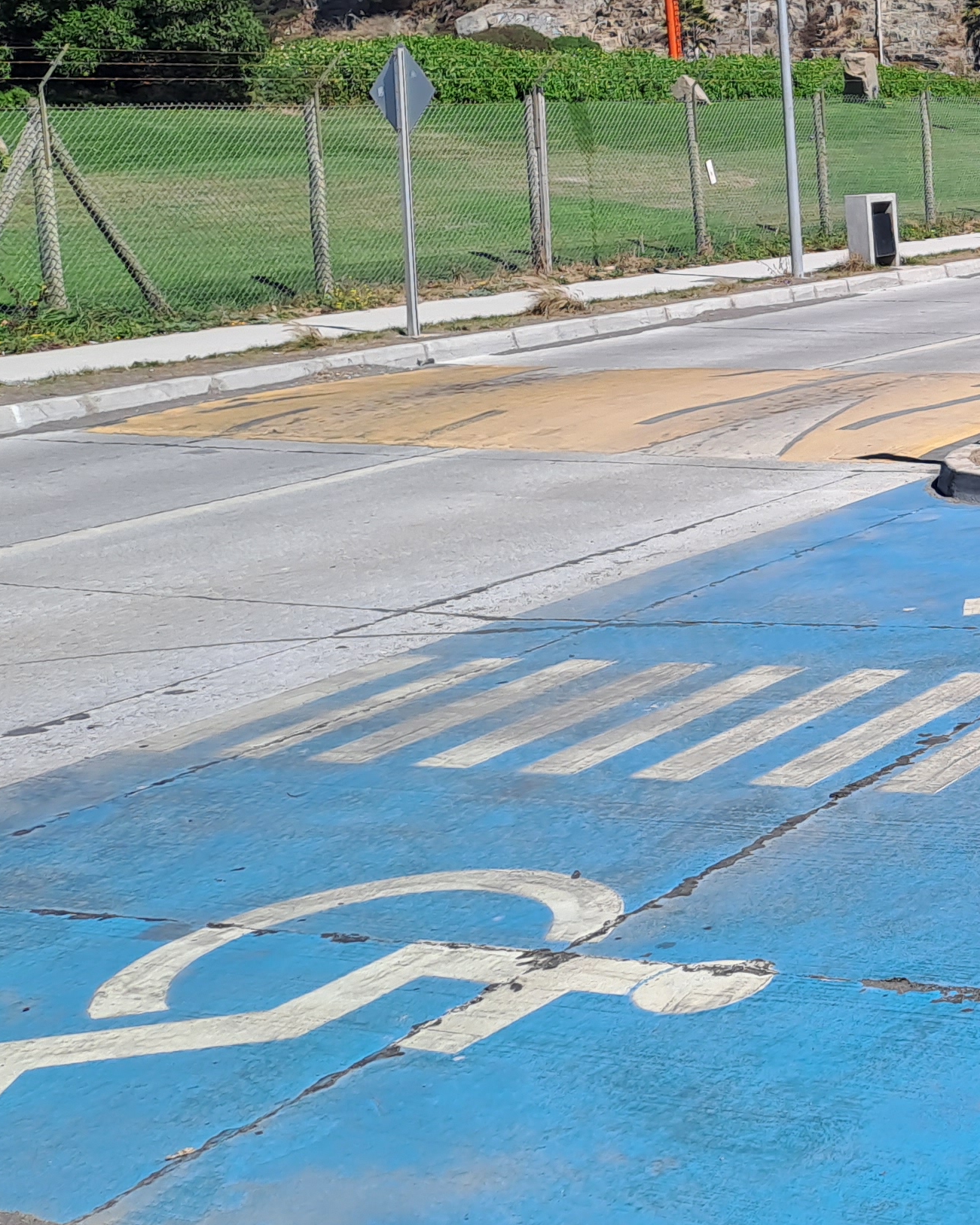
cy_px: 343
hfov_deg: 22.2
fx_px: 2176
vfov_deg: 31.0
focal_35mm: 60
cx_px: 1342
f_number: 1.8
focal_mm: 4.65
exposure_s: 1/1664
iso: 32
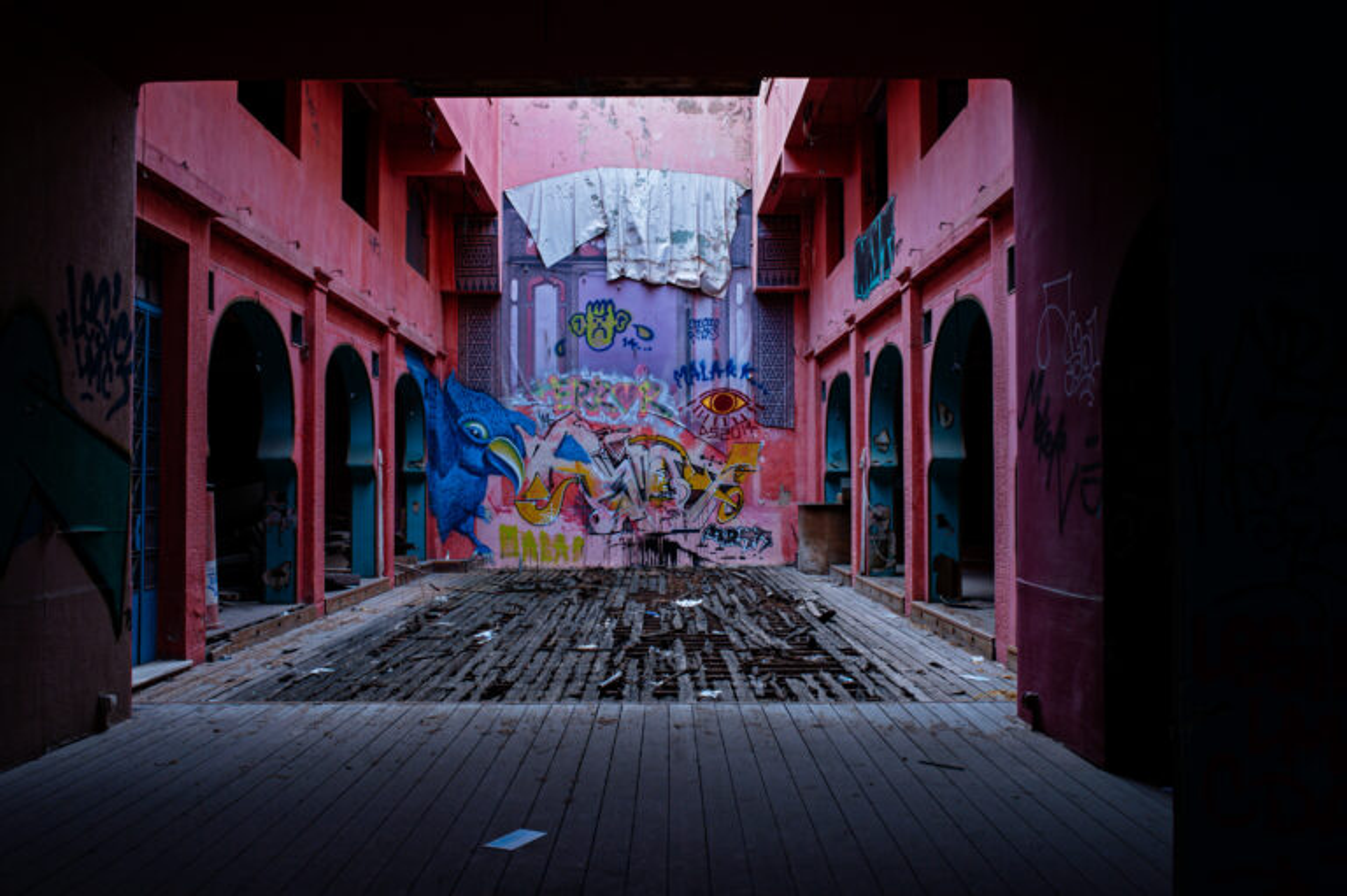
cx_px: 674
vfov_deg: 37.8
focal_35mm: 35
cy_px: 448
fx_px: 1309
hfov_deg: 54.5
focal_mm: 35
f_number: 8
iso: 320
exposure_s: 1/200
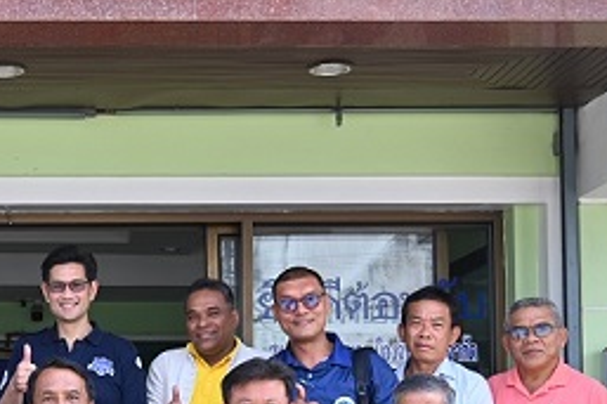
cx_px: 18
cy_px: 399
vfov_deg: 16.9
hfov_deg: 24.6
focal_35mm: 79
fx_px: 1331
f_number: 4
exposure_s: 1/250
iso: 100
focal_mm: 24
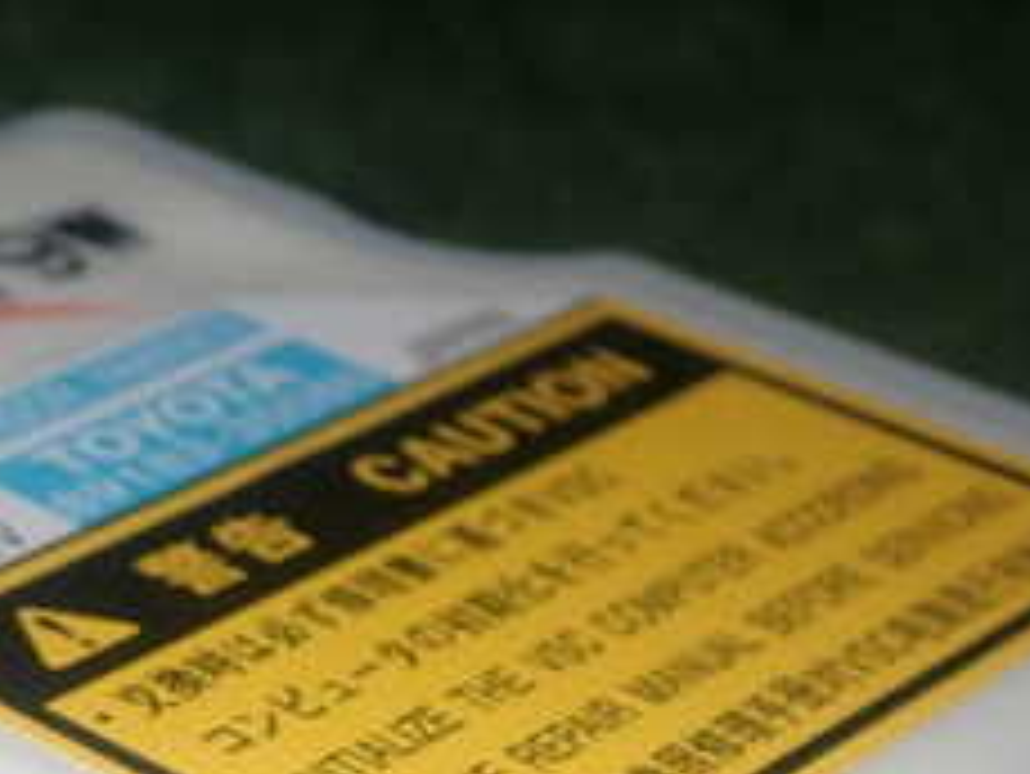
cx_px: 193
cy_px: 891
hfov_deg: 14.9
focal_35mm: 131
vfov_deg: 11.1
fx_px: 3900
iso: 200
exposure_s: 1/50
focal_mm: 9.01
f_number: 9
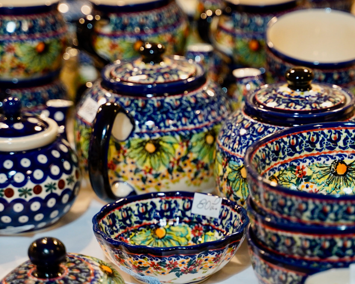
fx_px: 1513
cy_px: 124
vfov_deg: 10.7
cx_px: 242
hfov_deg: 13.4
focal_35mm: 144
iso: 1600
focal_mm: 75
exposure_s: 1/125
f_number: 2.8
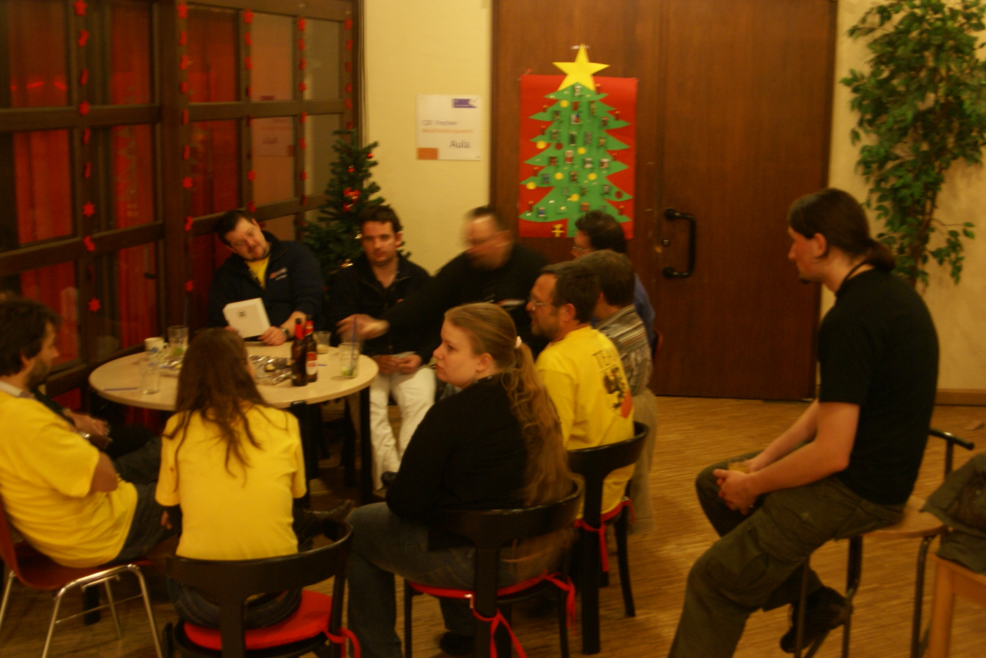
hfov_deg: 46.4
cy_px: 329
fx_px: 1150
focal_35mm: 42
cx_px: 493
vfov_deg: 31.9
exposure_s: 1/4
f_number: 4
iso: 400
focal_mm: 28
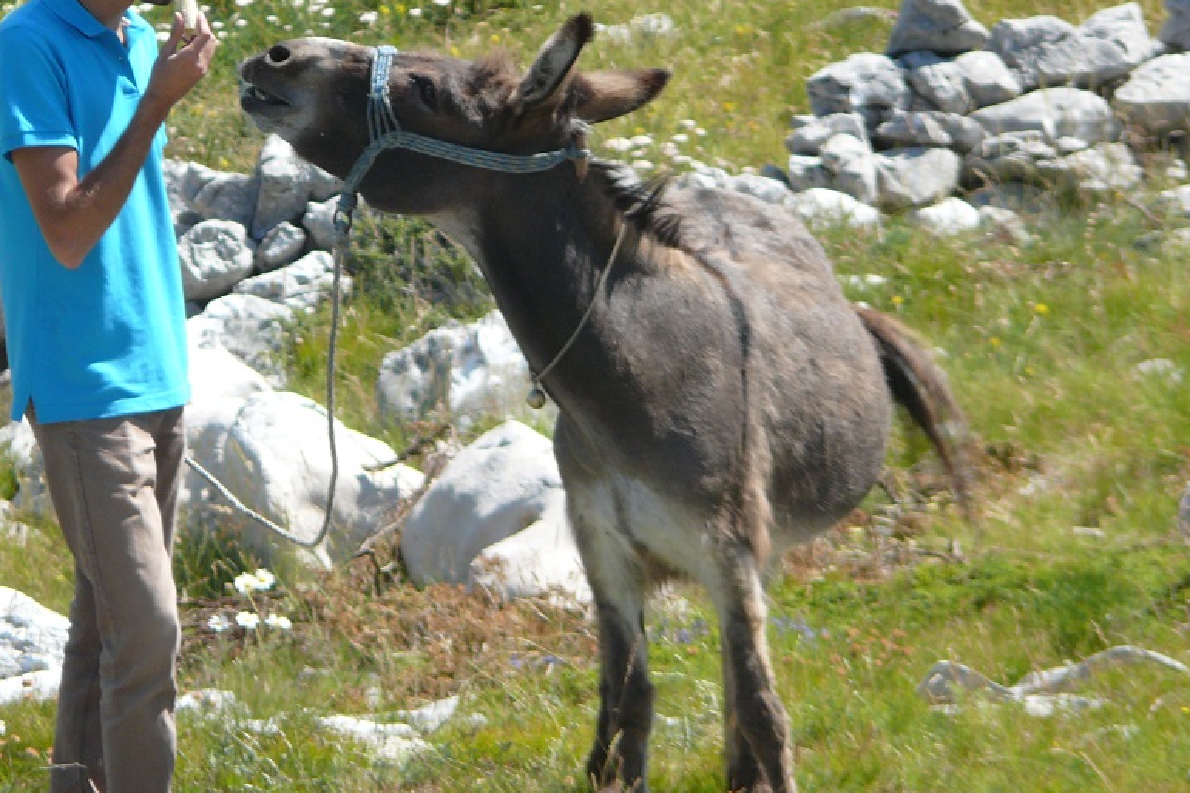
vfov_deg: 2.2
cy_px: 240
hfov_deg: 3.3
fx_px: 20493
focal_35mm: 620
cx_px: 421
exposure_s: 1/320
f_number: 5.6
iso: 100
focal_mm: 88.8
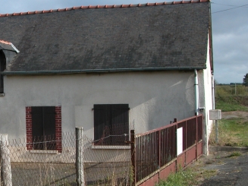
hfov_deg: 25.6
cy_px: 120
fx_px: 523
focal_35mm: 73
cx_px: 9
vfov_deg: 20.1
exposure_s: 1/365
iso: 100
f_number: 5.6
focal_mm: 8.9
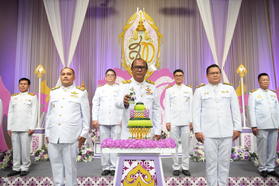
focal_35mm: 32
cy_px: 93
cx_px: 140
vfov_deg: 41.6
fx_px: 245
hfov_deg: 59.3
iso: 2000
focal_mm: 31.6
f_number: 3.5
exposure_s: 1/500
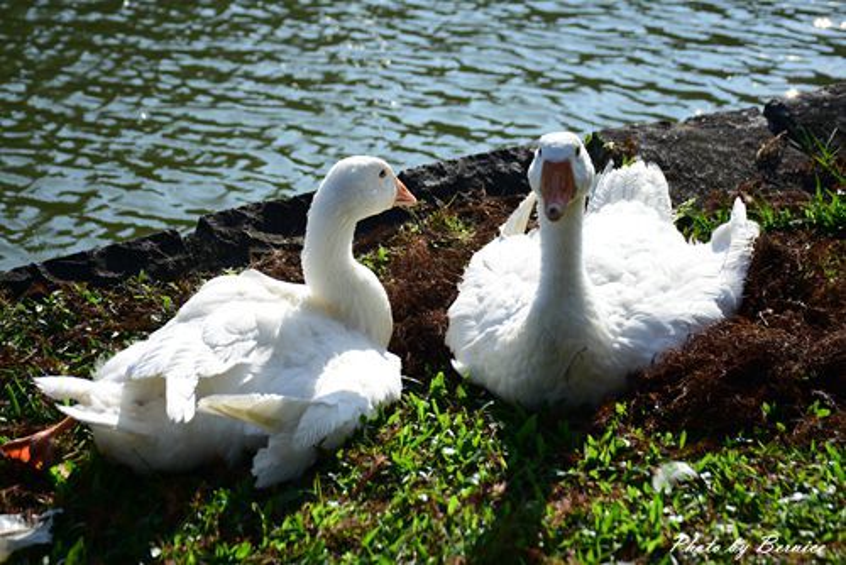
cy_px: 282
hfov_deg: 31.9
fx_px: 1481
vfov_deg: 21.6
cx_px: 423
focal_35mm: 63
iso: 100
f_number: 5.6
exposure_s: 1/500
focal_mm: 42
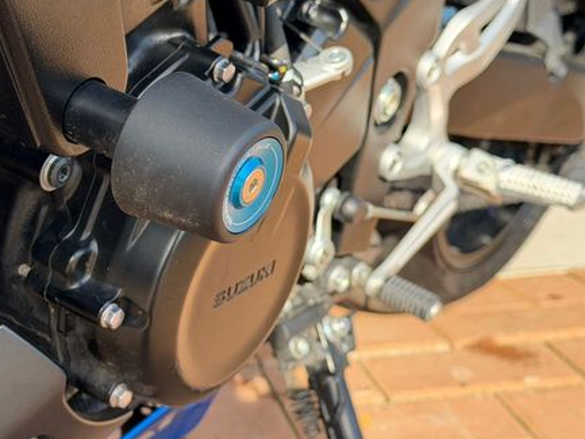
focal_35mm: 71
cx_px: 222
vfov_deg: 20.7
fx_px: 1200
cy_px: 188
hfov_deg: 27.3
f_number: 1.78
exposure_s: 1/663
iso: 100
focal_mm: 6.76
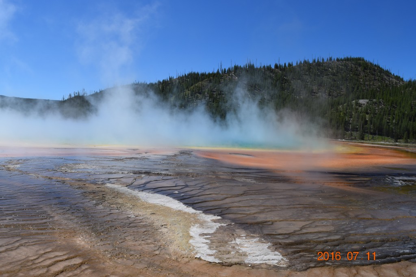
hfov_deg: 61.9
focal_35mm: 30
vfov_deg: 43.6
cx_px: 208
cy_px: 138
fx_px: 347
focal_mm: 20
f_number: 10
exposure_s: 1/400
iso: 200
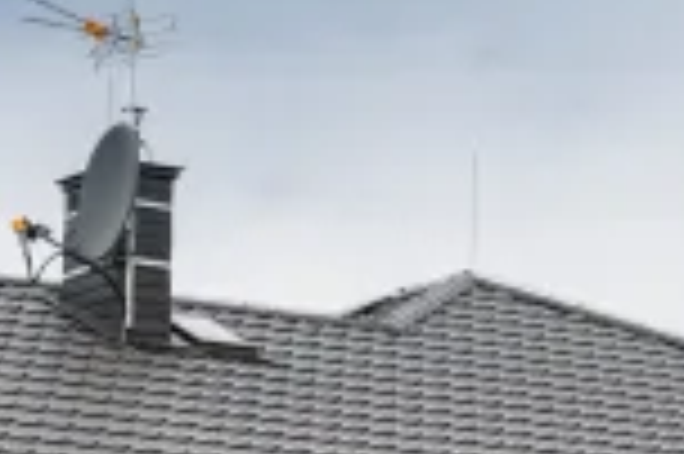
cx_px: 518
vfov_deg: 4.9
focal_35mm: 277
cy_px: 625
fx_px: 5257
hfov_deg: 7.4
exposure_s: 1/500
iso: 125
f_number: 4.5
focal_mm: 70
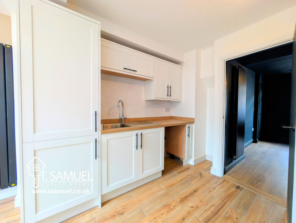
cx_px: 148
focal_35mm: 12
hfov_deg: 110.5
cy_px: 112
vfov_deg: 94.6
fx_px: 103
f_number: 1.7
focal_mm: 2.02
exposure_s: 1/51.9
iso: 45
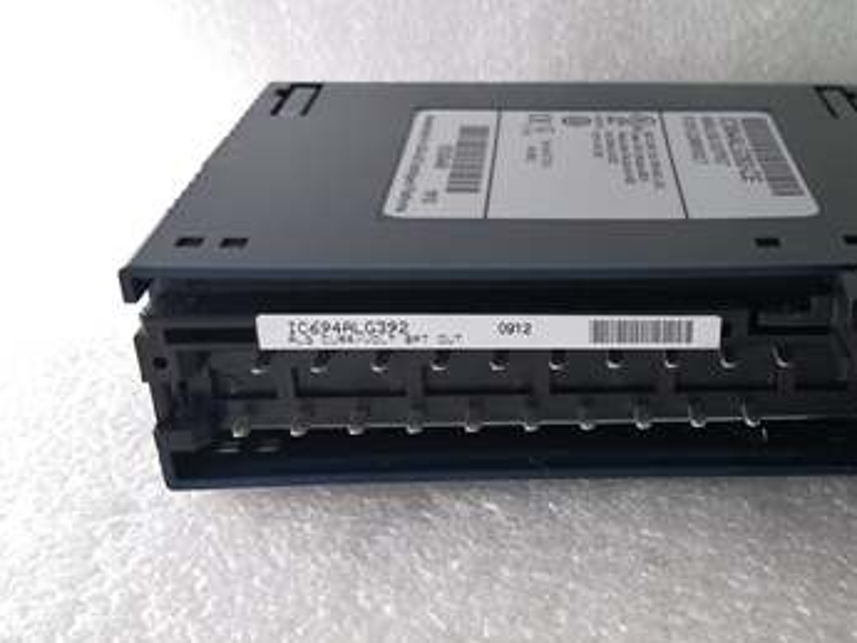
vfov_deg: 30.6
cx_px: 678
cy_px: 439
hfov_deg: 39.0
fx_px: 1164
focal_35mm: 47
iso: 100
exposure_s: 1/100
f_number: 1.8
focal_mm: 3.95
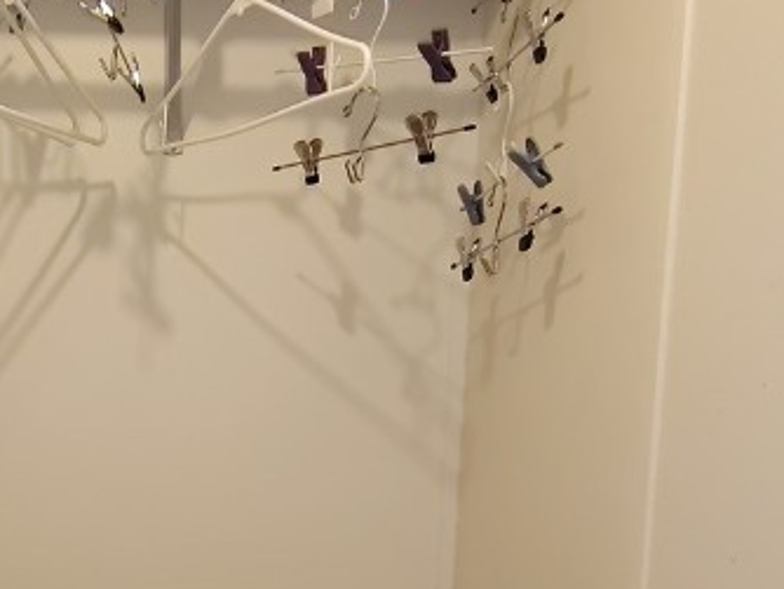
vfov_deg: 28.7
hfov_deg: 37.1
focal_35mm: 49
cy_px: 512
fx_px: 1111
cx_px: 124
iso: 389
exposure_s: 1/30
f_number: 2.2
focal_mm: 2.13
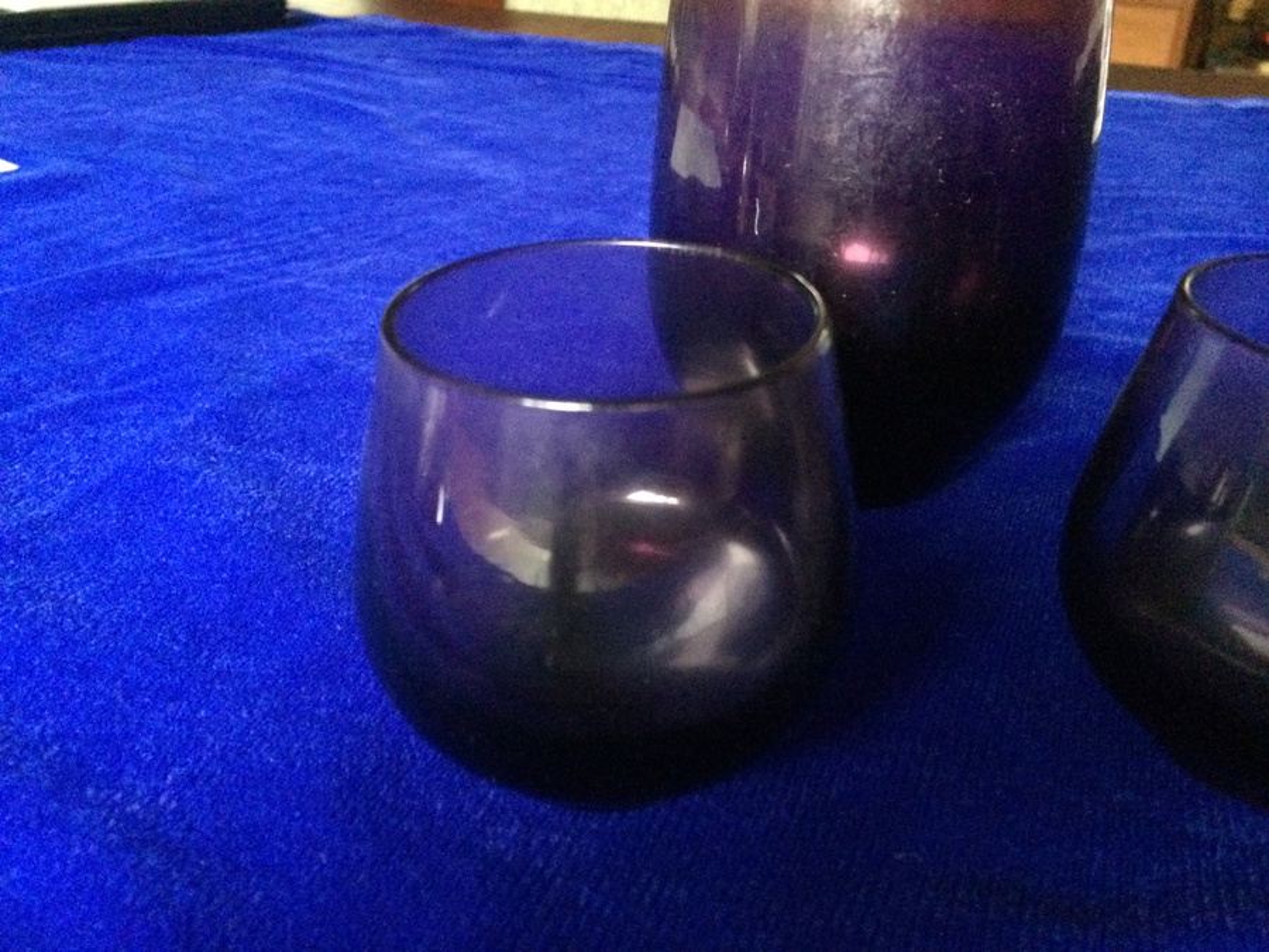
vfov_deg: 46.8
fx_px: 1100
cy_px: 476
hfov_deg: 60.0
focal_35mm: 30
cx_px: 634
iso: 1000
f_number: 2.2
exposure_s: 1/15
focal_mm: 4.12
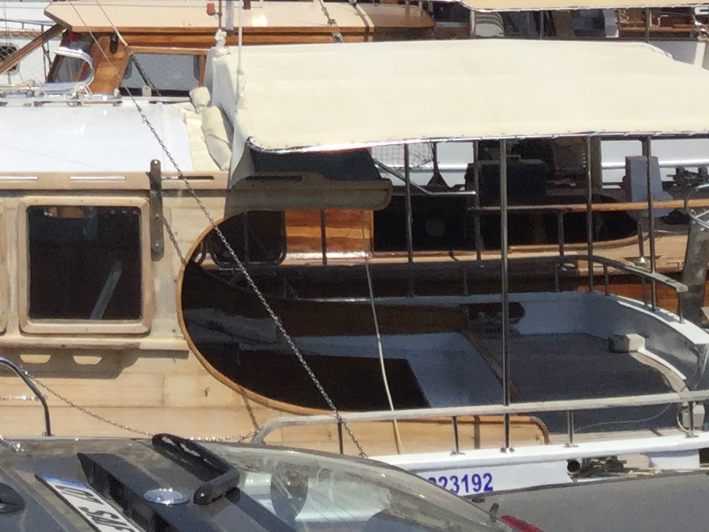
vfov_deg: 12.4
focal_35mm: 113
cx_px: -112
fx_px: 2315
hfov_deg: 16.8
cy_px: -290
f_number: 2.4
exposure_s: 1/2632
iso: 25
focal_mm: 3.3
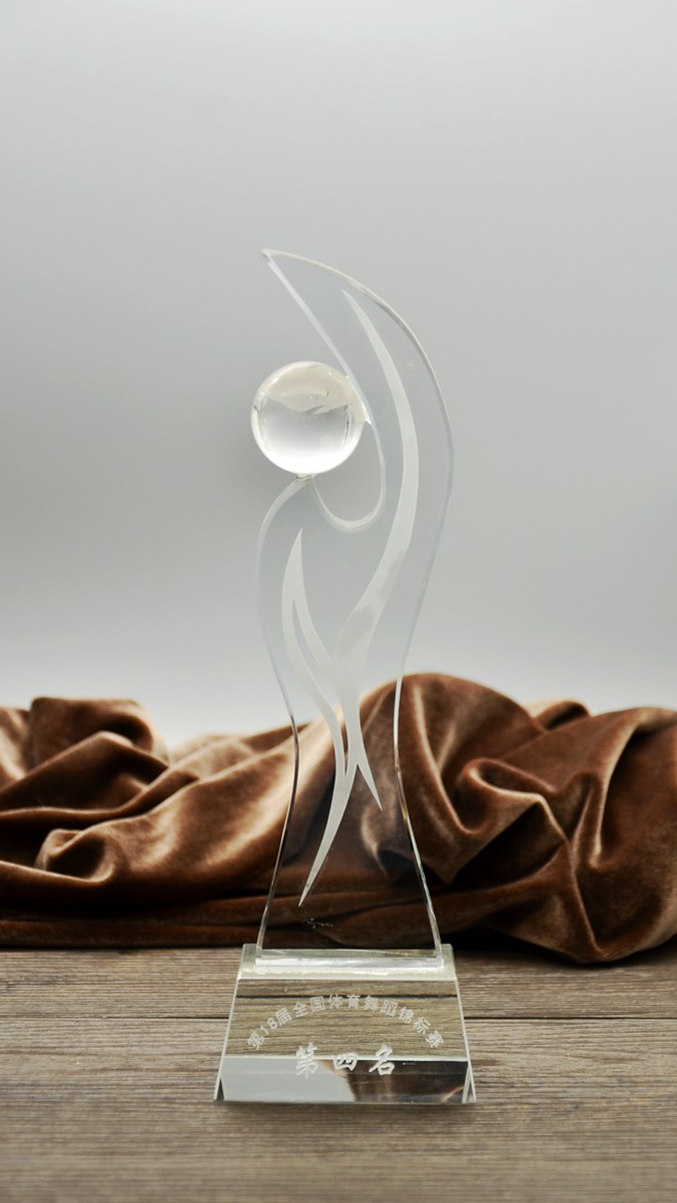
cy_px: 601
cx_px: 370
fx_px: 2616
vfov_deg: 25.9
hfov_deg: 14.7
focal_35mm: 82
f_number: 5
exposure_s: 1/60
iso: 250
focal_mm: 52
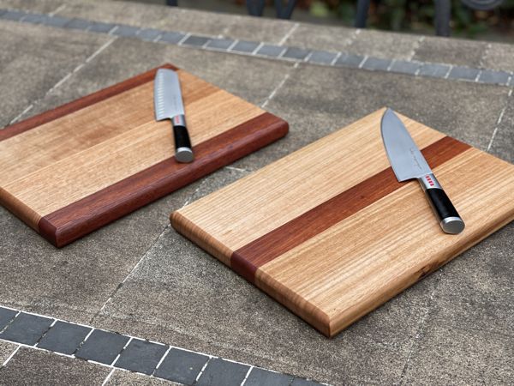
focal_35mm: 64
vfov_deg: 22.9
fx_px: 950
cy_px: 193
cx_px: 257
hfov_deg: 30.3
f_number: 2.2
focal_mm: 7.5
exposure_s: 1/125
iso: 20
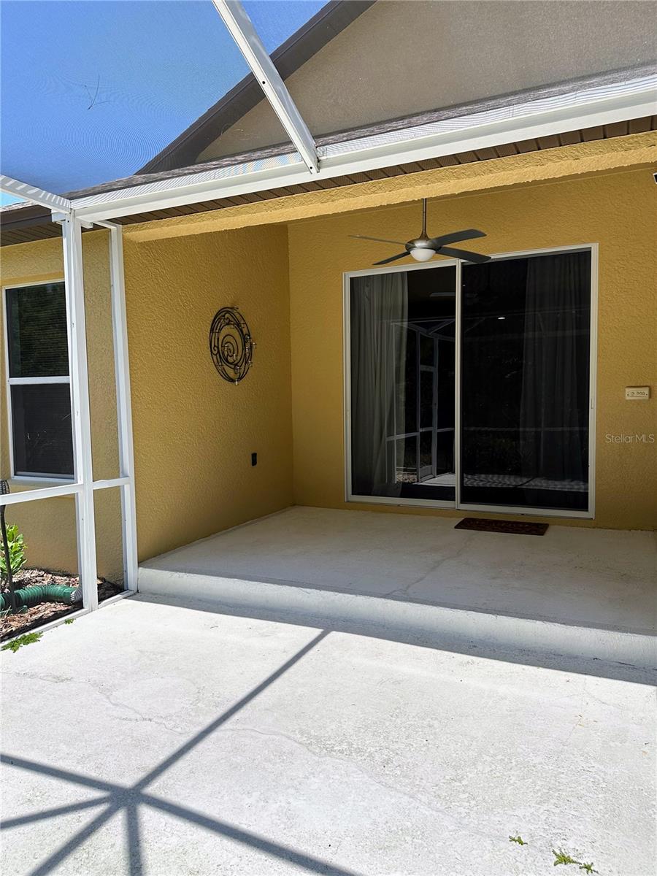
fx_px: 607
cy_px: 438
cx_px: 328
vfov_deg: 71.6
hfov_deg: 56.8
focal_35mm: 24
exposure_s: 1/1692
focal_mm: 6.86
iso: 80
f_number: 1.78
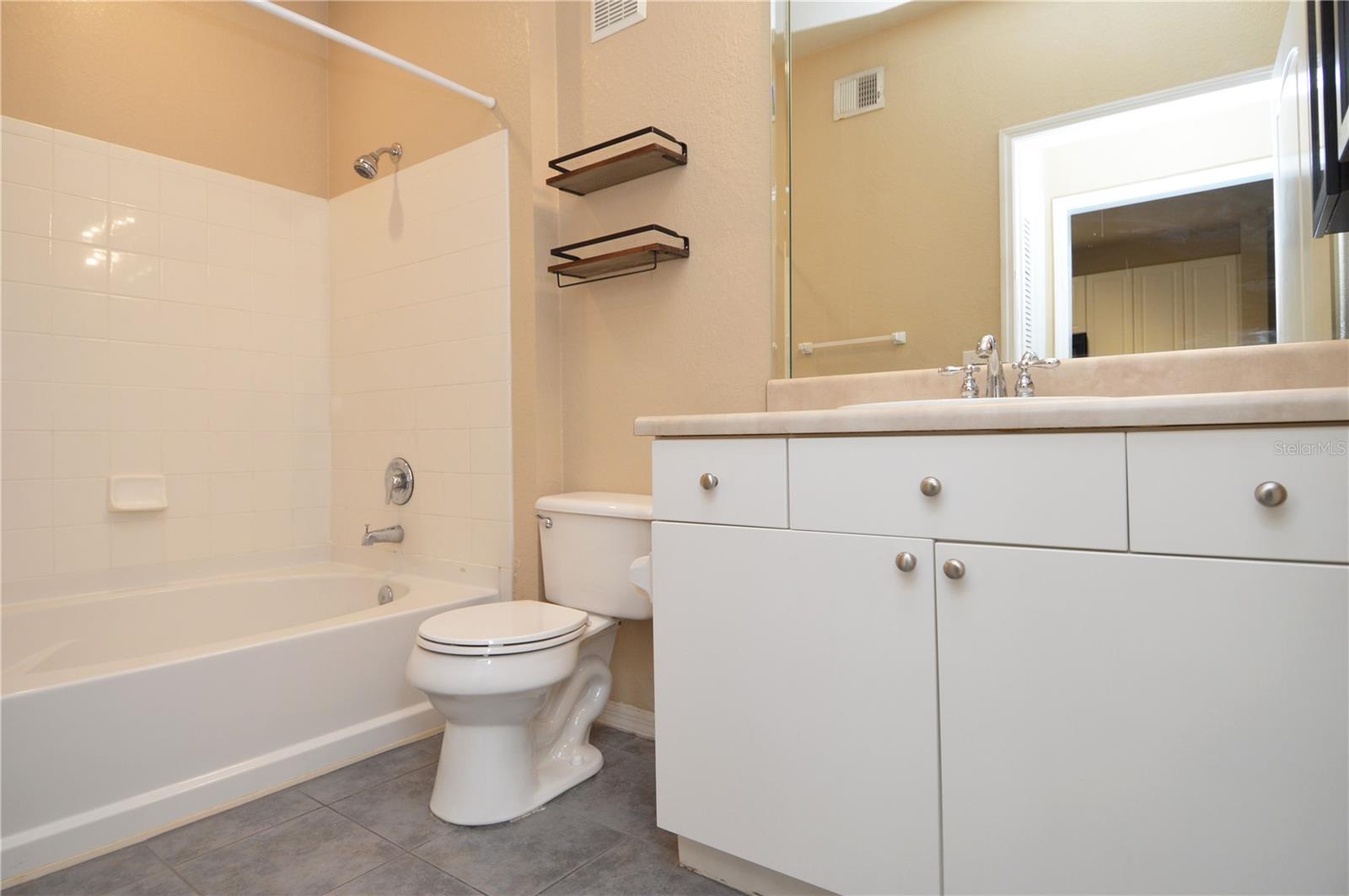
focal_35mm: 18
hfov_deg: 90.1
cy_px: 448
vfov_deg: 67.3
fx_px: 674
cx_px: 674
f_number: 4
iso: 400
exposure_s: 1/60
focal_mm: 12
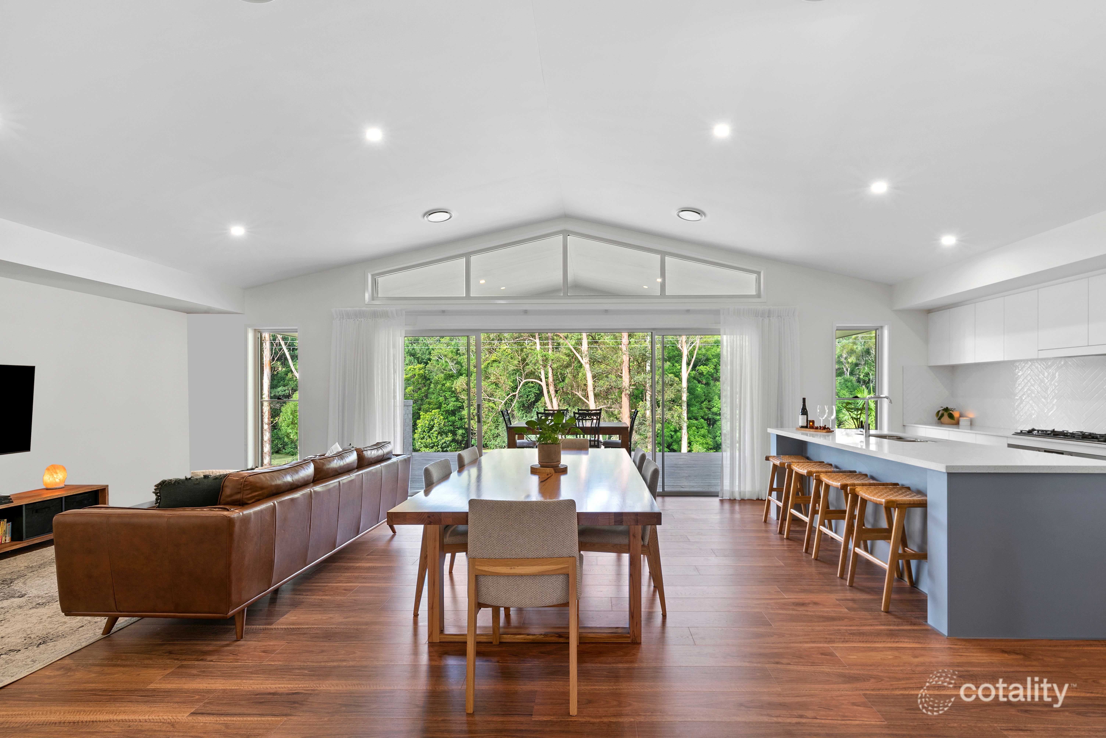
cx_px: 553
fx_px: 461
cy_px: 369
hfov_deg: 100.4
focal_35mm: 15
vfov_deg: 77.4
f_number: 11
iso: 100
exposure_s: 1
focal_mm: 15
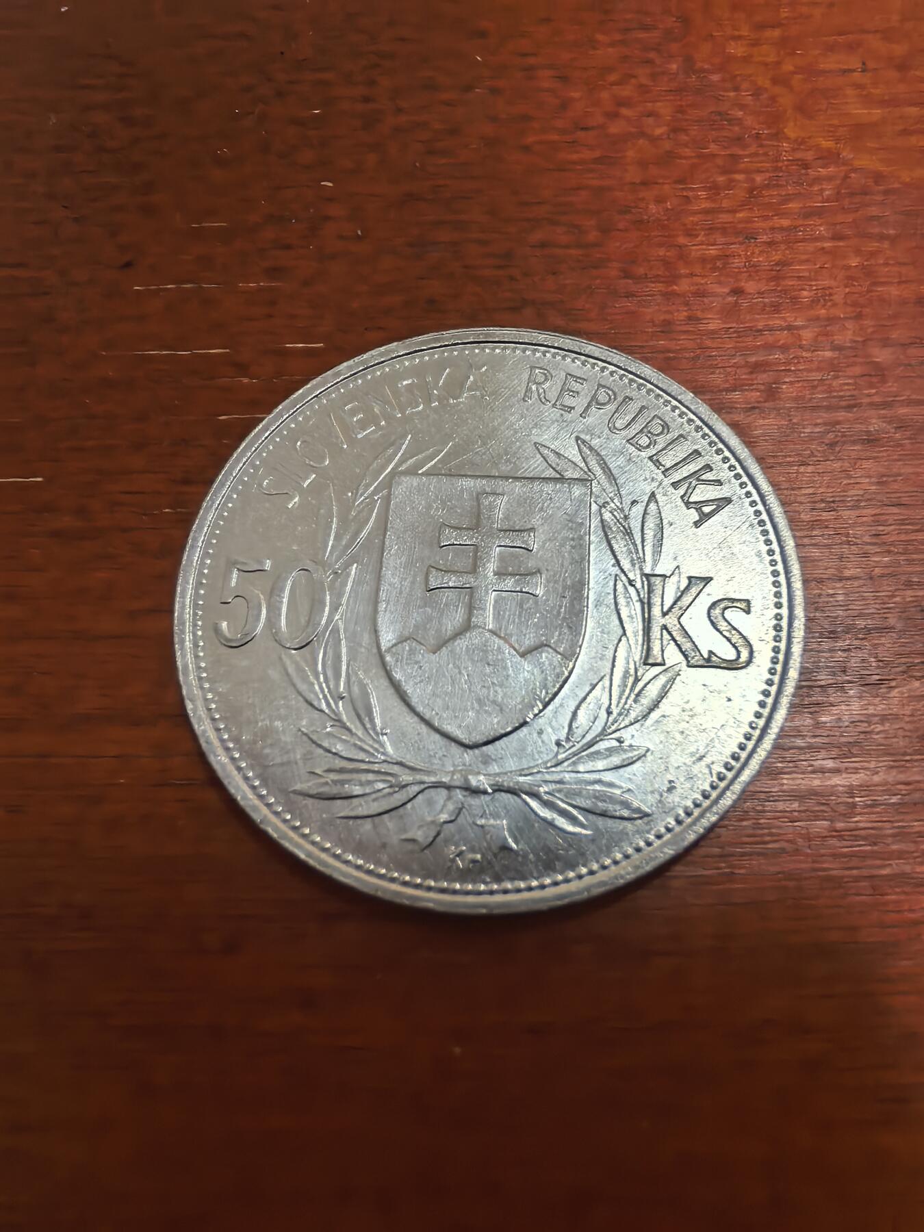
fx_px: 854
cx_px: 462
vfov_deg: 71.6
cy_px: 616
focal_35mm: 24
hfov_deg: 56.8
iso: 160
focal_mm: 1.68
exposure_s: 1/50
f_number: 2.2
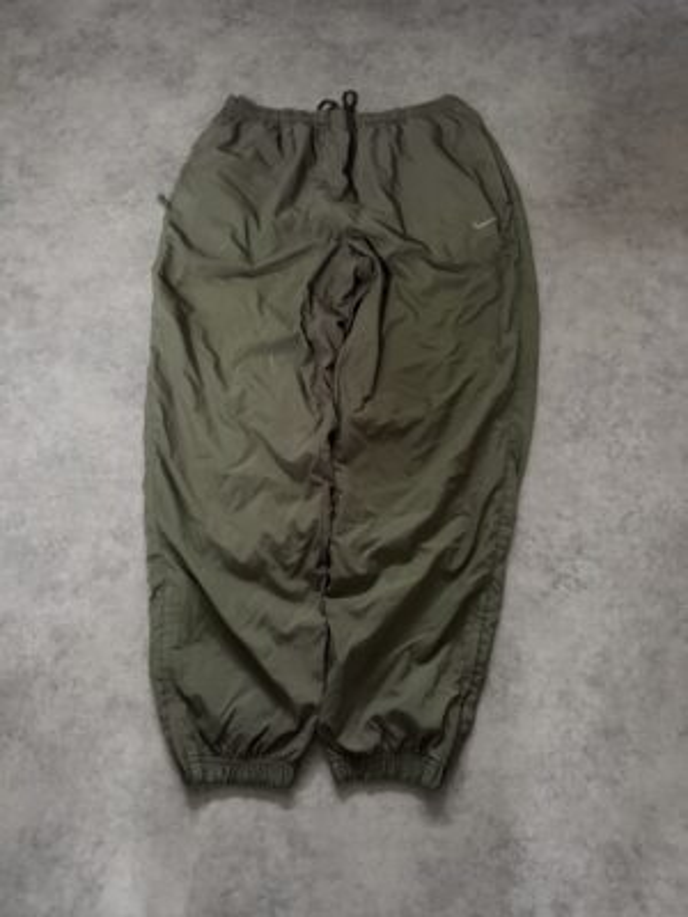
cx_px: 344
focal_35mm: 24
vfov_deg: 71.6
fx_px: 636
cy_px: 458
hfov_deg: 56.8
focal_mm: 6.76
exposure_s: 1/30
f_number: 1.78
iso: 1000
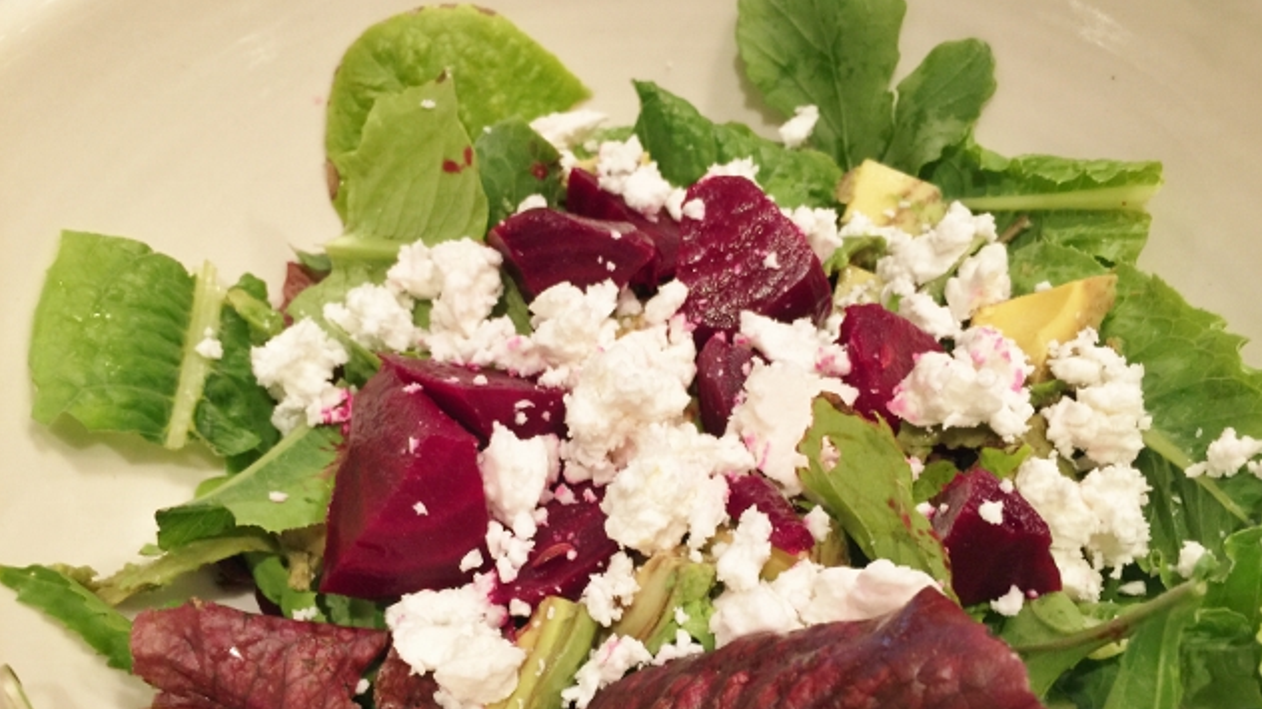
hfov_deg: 61.0
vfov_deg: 36.4
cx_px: 635
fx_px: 1070
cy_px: 451
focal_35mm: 32
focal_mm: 4.15
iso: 50
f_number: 2.2
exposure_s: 1/15
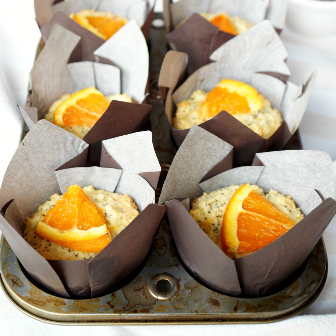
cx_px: 162
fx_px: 670
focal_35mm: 61
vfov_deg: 28.0
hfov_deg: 28.2
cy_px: 119
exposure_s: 1/80
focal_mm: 30
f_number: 3.5
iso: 800
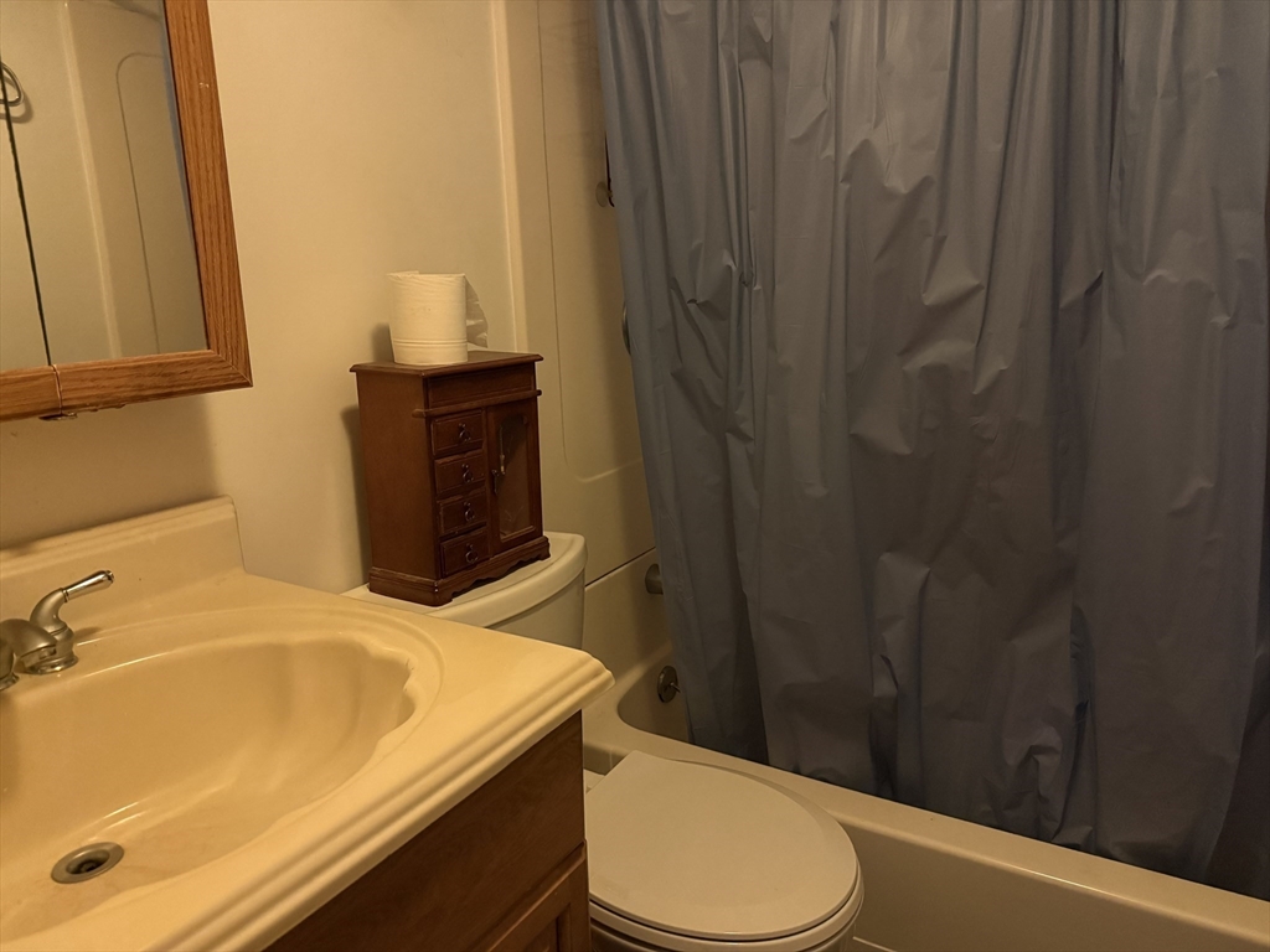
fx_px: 881
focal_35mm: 24
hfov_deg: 71.6
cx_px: 635
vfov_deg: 56.8
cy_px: 476
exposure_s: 1/30
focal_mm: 6.76
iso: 1000
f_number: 1.78
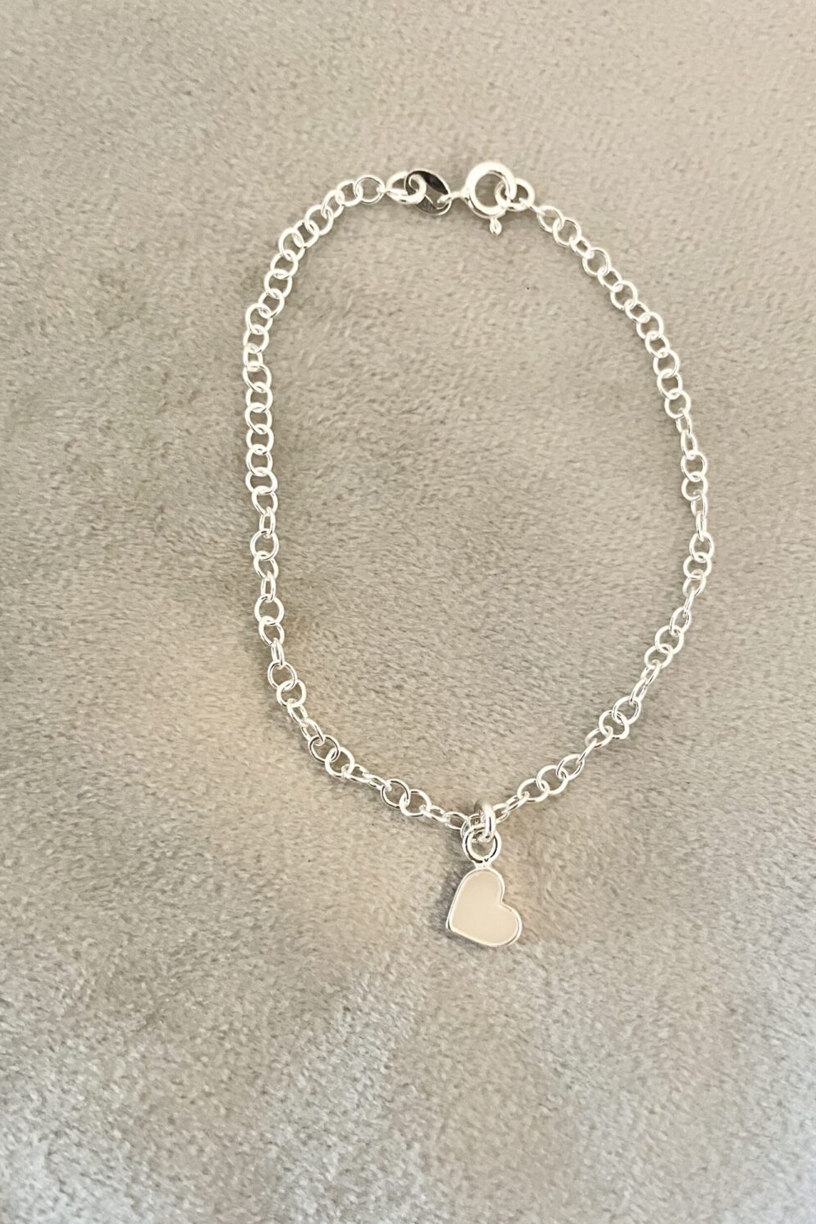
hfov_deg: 46.3
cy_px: 629
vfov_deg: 65.5
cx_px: 460
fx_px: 952
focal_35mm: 28
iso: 320
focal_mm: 4.2
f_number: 1.6
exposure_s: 1/50
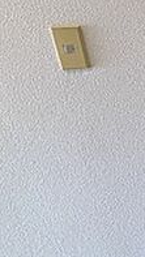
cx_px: 293
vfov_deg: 44.3
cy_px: 100
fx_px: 314
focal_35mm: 46
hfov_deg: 17.8
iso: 250
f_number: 1.8
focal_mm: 1.57
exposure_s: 1/60
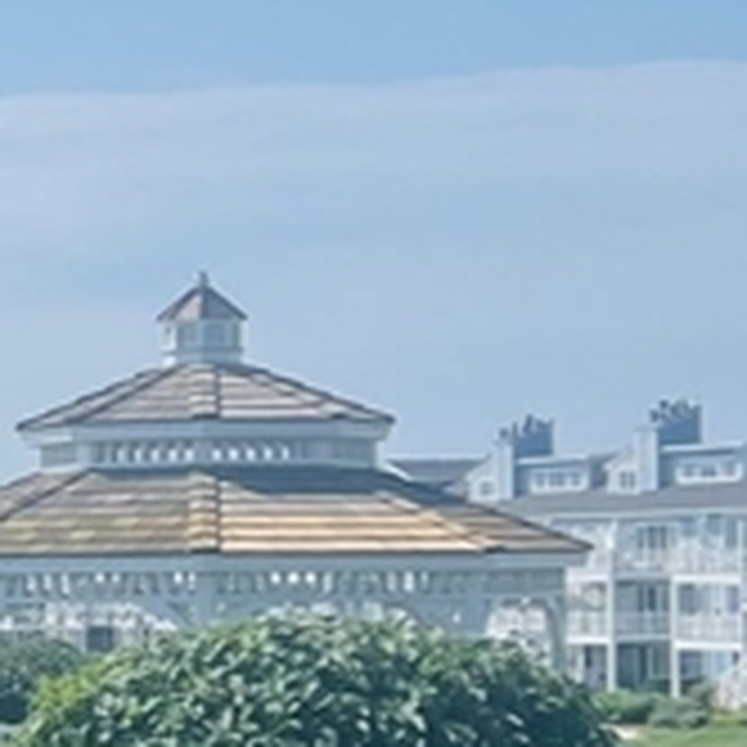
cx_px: -828
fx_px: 3467
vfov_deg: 12.3
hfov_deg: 11.0
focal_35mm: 142
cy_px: 562
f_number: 1.5
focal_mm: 5.7
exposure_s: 1/9434
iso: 50
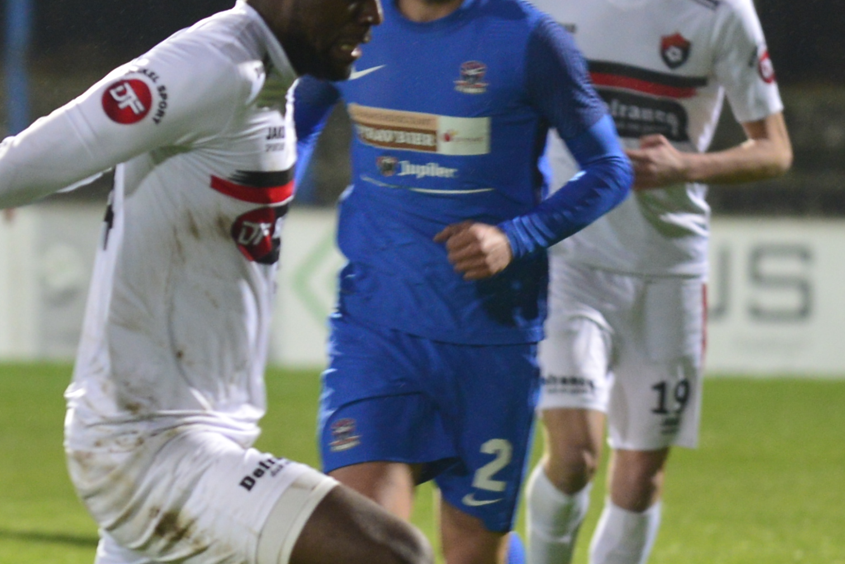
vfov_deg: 1.7
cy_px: 195
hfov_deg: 2.6
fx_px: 18682
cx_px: 164
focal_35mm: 796
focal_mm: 200
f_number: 3.5
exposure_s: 1/200
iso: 1000
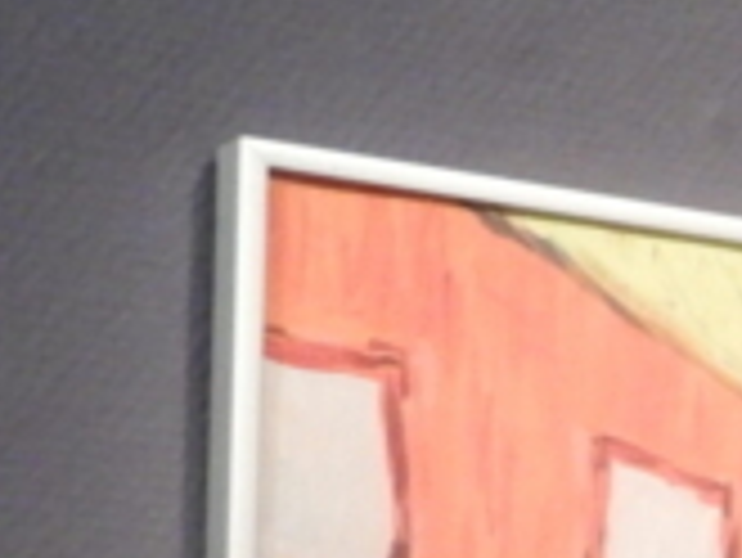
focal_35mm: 189
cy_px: 992
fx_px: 4054
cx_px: 1704
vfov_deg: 7.6
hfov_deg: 9.4
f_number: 3.8
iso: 1000
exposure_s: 1/10
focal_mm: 7.2
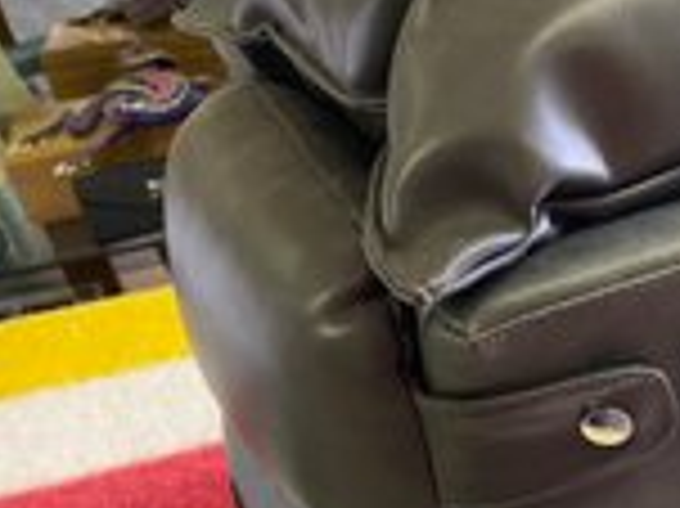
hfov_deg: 29.3
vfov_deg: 24.6
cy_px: 344
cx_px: 763
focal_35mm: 59
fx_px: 1158
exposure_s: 1/60
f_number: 1.8
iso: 250
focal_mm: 4.25
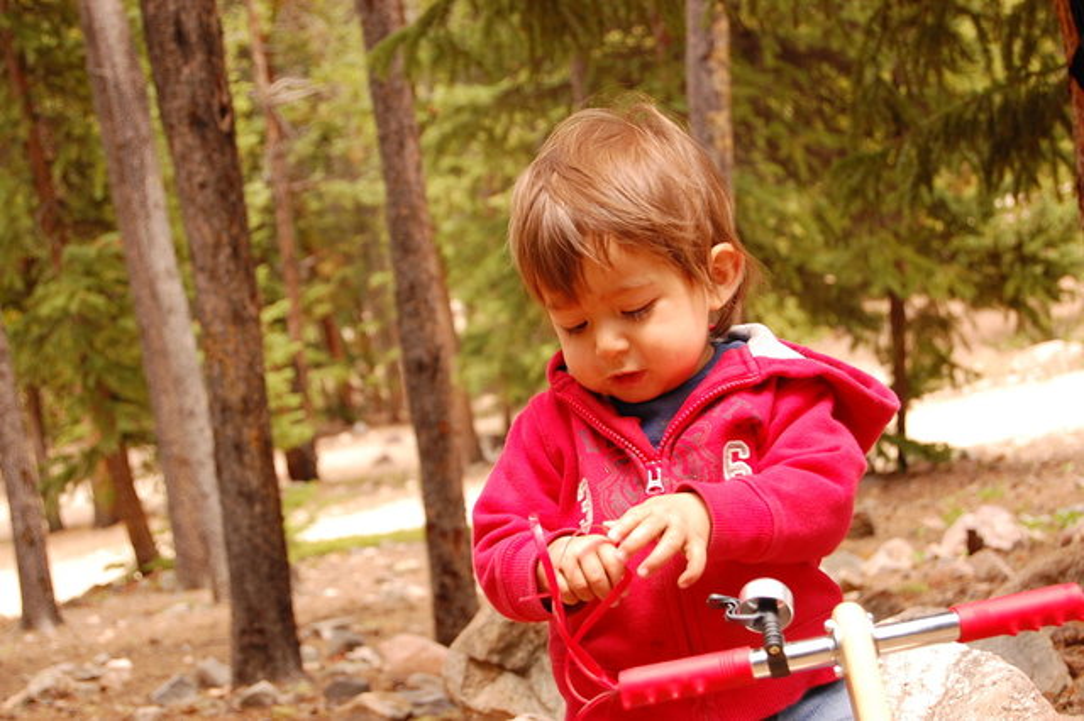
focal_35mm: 82
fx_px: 2483
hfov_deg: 24.6
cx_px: 542
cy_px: 360
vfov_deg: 16.5
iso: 400
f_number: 6.3
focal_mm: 55
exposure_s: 1/160
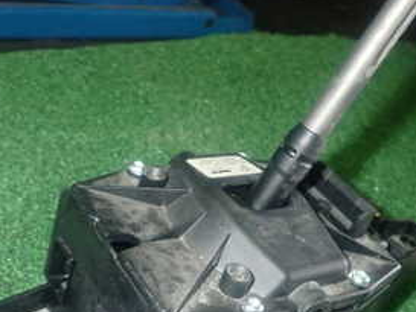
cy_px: 236
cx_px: 189
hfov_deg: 34.9
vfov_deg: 26.2
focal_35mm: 55
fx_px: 661
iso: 800
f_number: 5.6
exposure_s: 1/30
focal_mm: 4.5
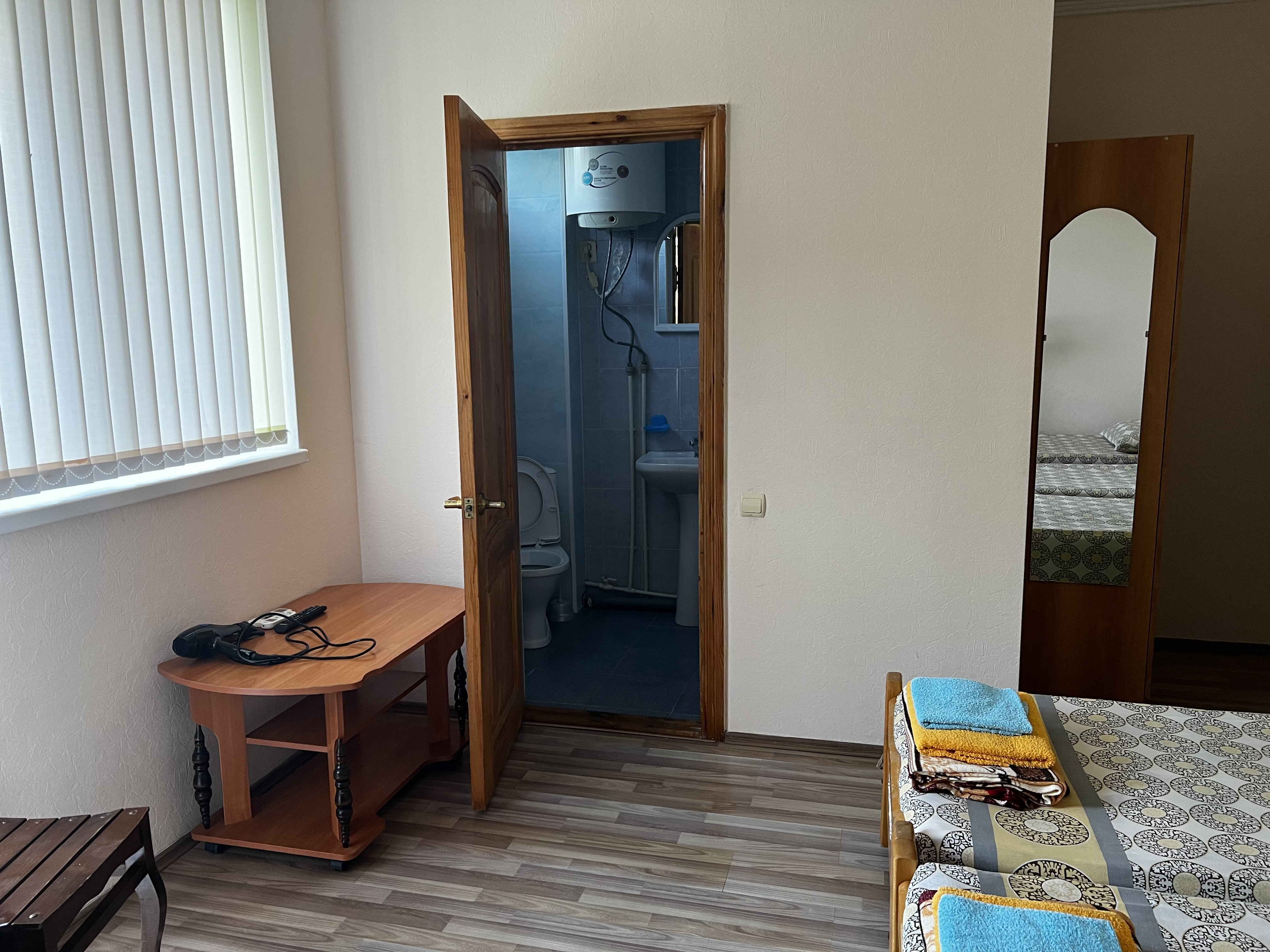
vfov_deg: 53.1
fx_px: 954
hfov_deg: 67.3
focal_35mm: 26
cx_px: 635
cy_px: 476
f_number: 1.5
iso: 100
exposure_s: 1/50
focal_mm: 5.7
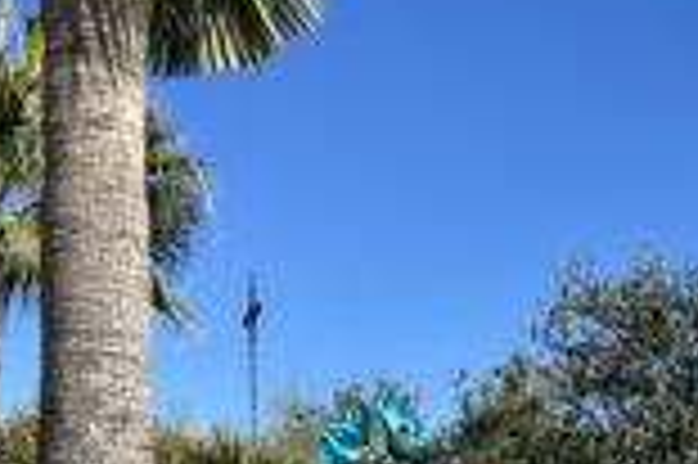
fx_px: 1356
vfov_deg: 18.0
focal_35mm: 70
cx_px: 387
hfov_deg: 28.9
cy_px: 622
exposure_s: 1/2632
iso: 50
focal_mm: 5.7
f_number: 1.5
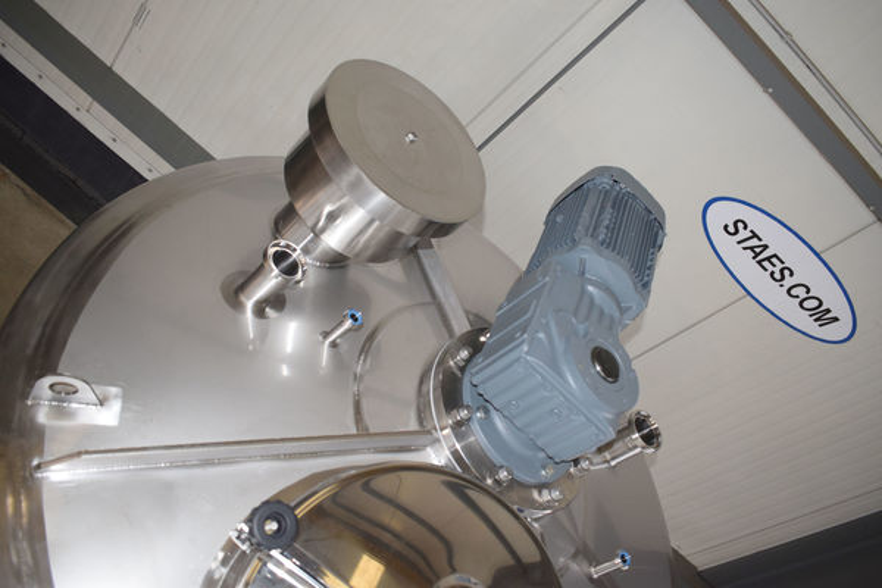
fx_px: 772
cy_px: 294
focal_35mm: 32
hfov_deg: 59.5
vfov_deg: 41.7
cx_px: 441
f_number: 5
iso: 800
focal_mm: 21
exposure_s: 1/100
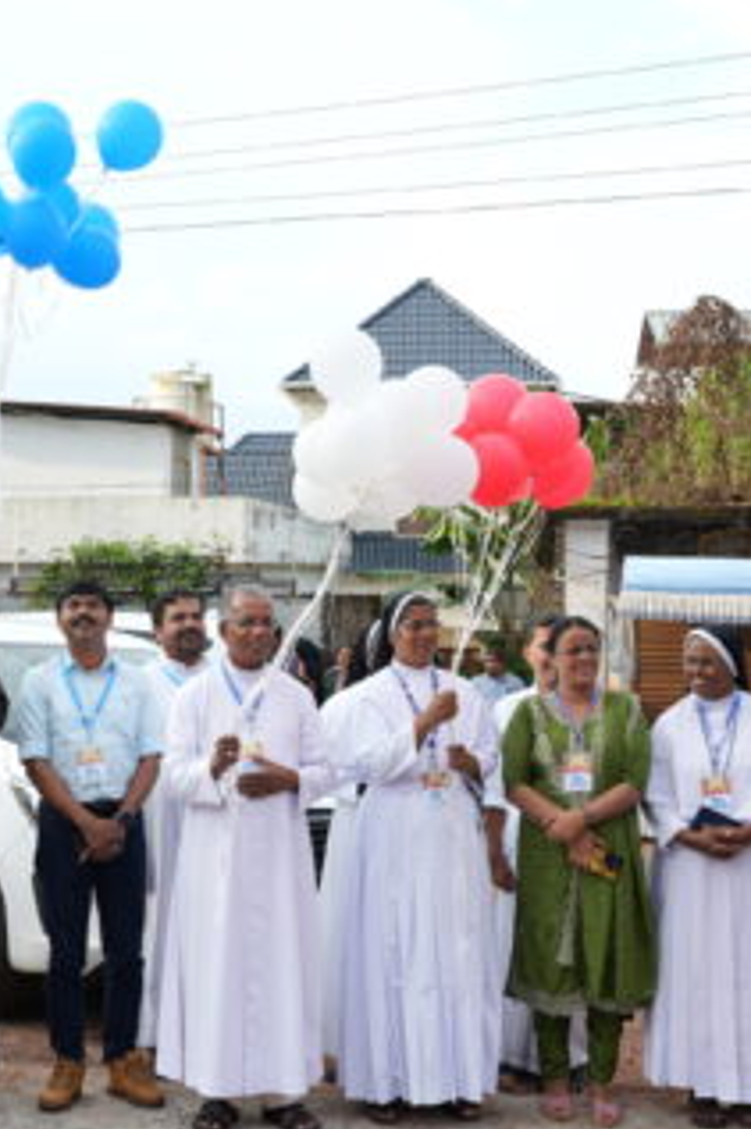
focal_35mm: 53
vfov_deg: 37.5
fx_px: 1660
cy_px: 563
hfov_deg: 25.4
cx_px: 299
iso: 160
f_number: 7.1
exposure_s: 1/125
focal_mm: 35
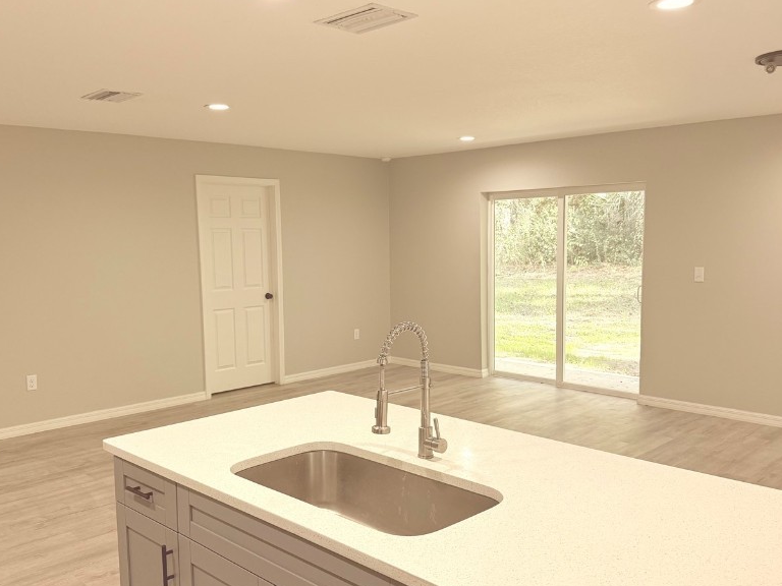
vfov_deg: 44.1
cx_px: 378
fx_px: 723
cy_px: 315
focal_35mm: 32
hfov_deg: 56.8
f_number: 1.78
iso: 160
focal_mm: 6.76
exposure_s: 1/120
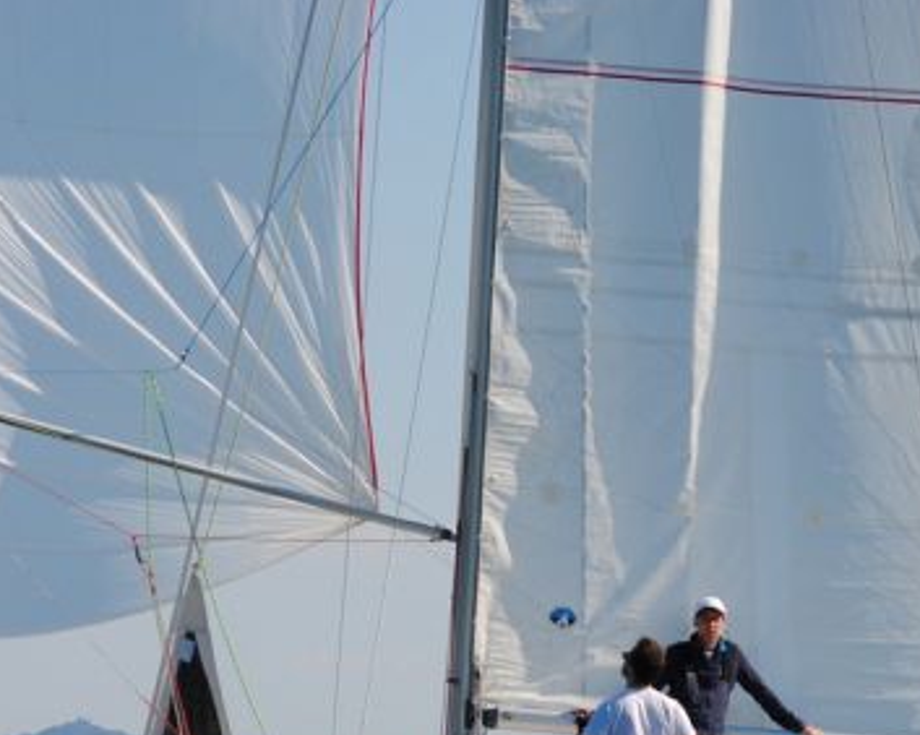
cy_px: 674
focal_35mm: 288
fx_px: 7837
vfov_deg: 5.4
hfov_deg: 6.7
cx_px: 573
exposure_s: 1/640
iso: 100
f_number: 6.3
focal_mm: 90
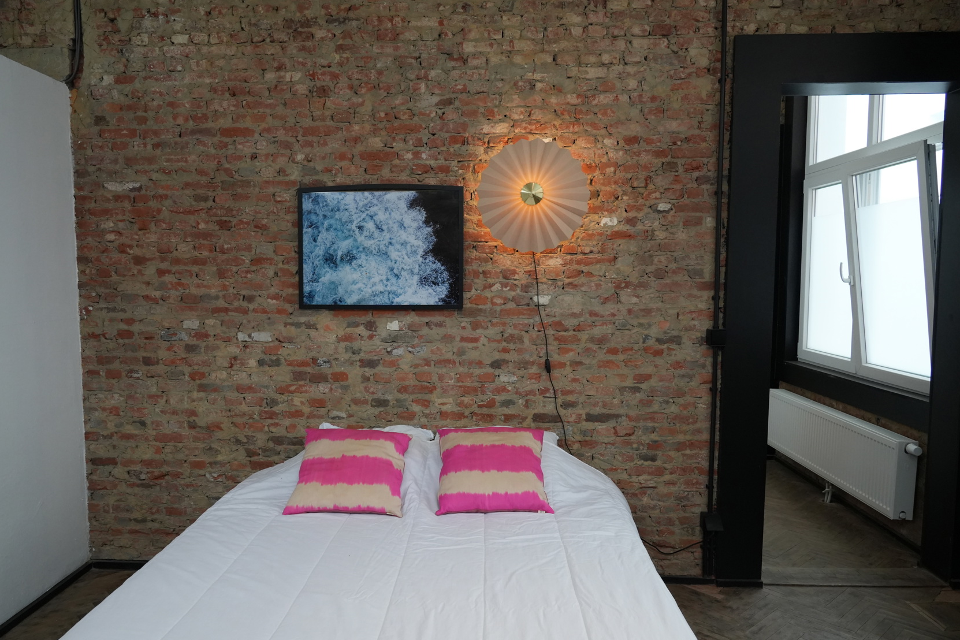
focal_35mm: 26
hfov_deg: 69.3
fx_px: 693
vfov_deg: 49.5
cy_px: 335
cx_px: 442
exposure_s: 1/160
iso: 3200
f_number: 6.3
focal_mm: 24
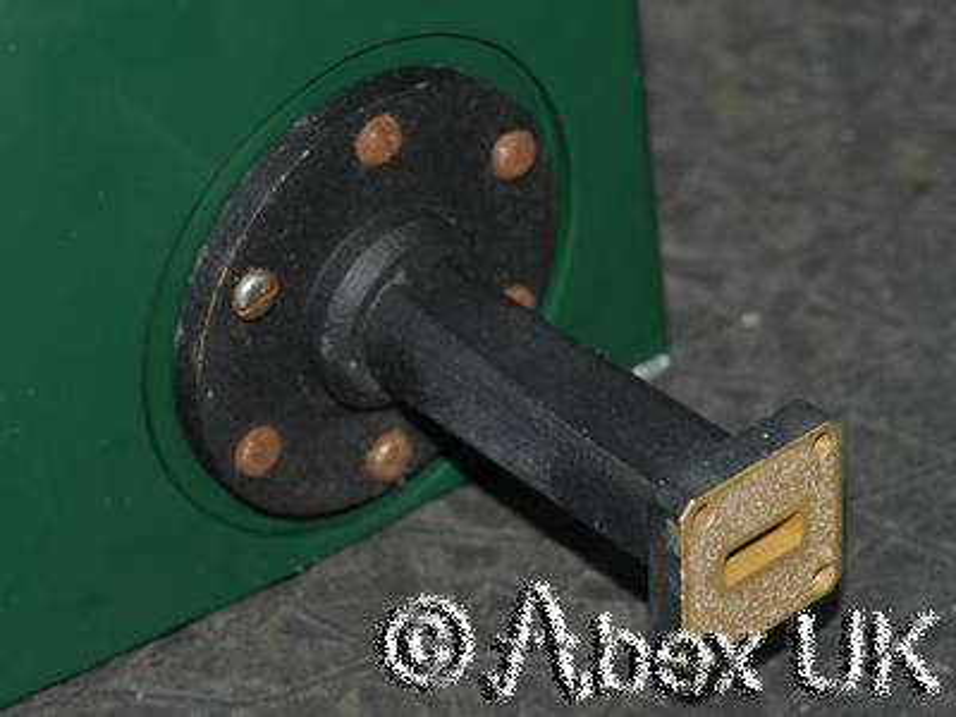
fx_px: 7733
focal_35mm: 280
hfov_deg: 7.1
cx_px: 478
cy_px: 358
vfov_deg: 5.3
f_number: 11
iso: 400
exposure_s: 1/60
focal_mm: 140
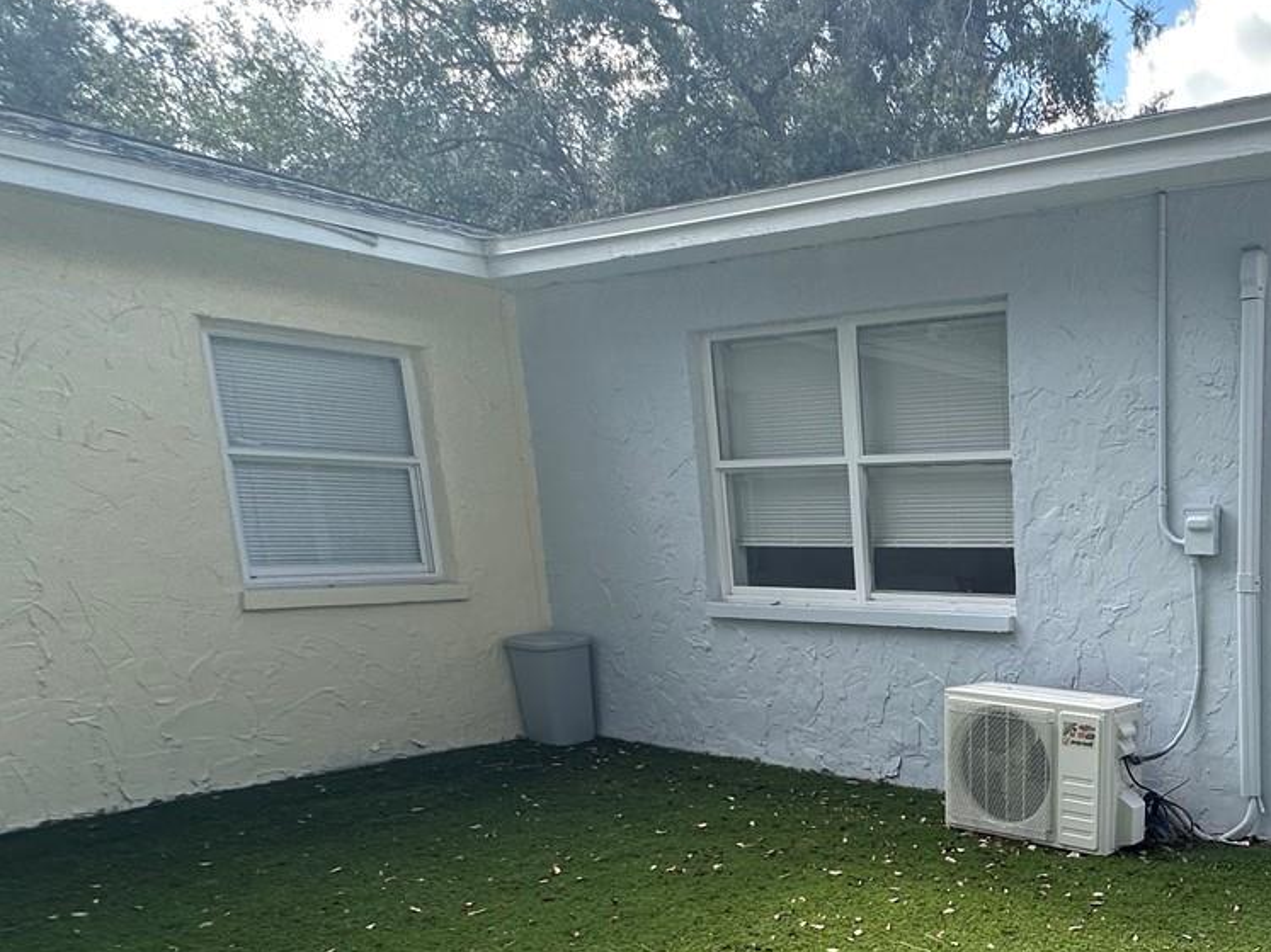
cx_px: 1169
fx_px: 1101
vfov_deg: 44.2
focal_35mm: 30
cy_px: 780
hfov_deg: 52.0
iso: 40
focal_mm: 2.22
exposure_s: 1/422
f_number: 2.2
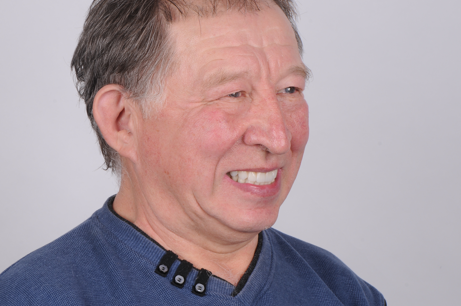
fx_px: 2553
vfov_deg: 6.9
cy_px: 140
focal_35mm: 200
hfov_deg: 10.3
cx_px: 234
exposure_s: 1/100
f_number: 18
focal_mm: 105
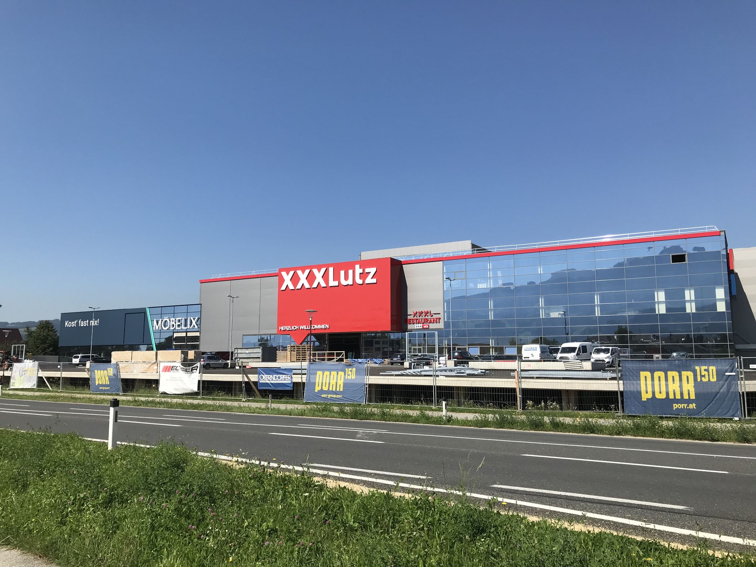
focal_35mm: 28
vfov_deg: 49.7
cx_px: 378
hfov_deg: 63.4
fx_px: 612
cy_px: 284
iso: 20
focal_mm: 3.99
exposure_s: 1/2817
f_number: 1.8
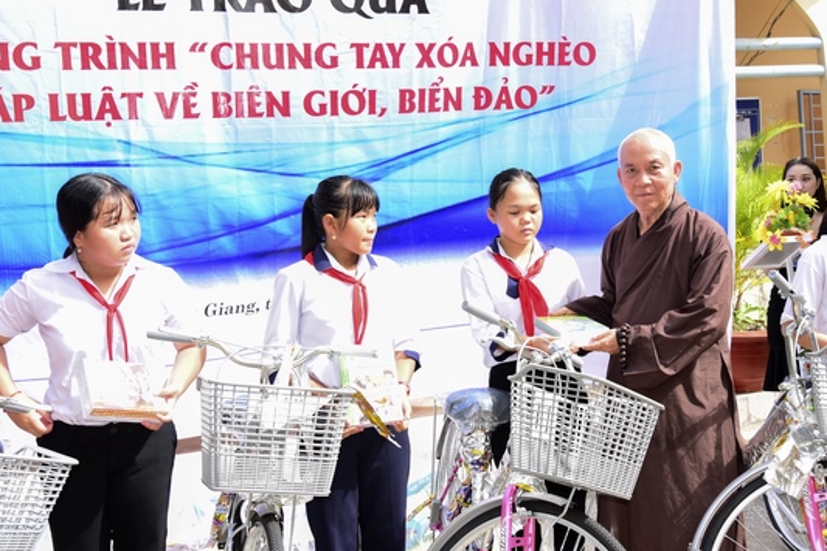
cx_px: 452
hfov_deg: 49.5
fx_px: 896
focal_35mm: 39
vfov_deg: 34.2
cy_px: 249
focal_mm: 32
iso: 200
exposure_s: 1/100
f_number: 6.3
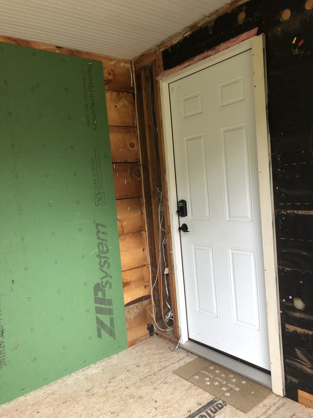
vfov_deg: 63.4
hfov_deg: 49.7
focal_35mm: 28
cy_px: 209
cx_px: 156
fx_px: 338
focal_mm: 3.99
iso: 25
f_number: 1.8
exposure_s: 1/40
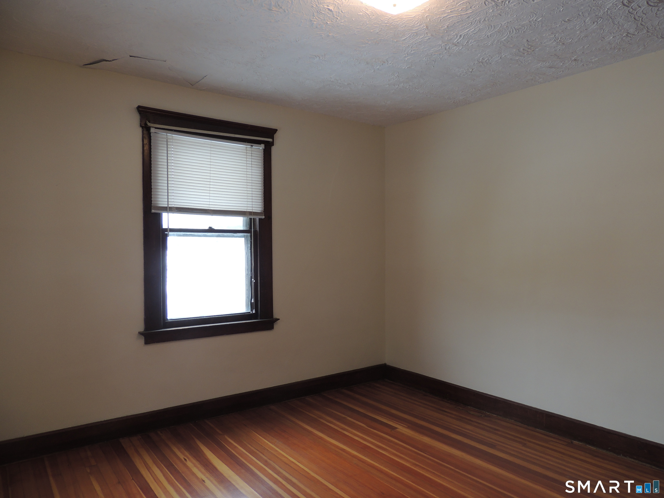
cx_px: 332
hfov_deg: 71.6
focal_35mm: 24
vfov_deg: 56.8
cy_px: 249
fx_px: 460
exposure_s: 1/40
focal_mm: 4.3
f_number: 3
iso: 100
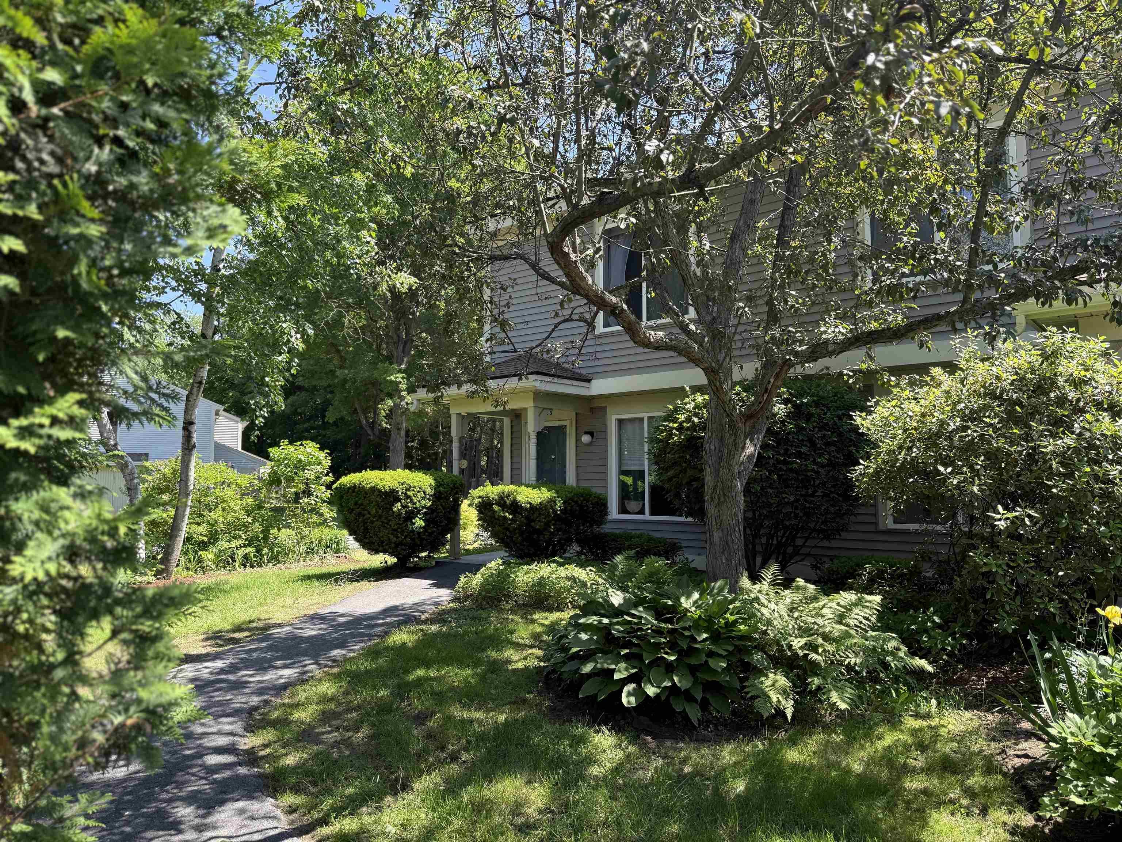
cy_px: 421
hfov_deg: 71.6
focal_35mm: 24
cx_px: 561
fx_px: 778
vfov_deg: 56.8
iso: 80
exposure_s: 1/683
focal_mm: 6.76
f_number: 1.78
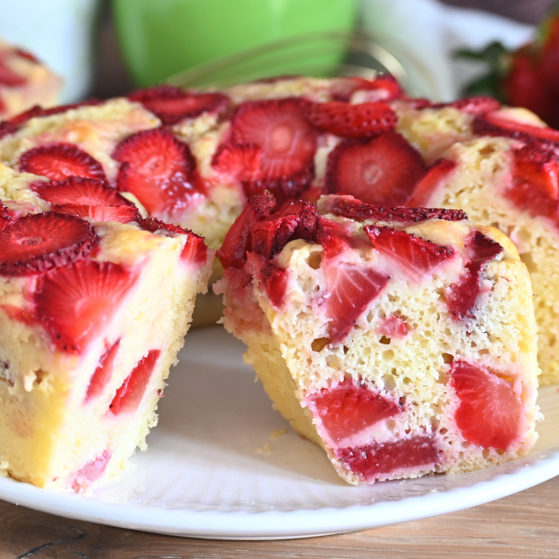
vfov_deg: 15.2
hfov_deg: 15.2
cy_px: 280
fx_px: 2101
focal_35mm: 115
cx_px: 247
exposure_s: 1/20
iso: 200
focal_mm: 60
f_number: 5.6
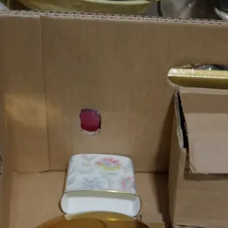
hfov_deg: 15.9
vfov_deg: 15.3
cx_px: 235
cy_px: 314
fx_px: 797
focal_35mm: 107
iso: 200
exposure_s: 1/125
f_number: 4
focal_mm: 18
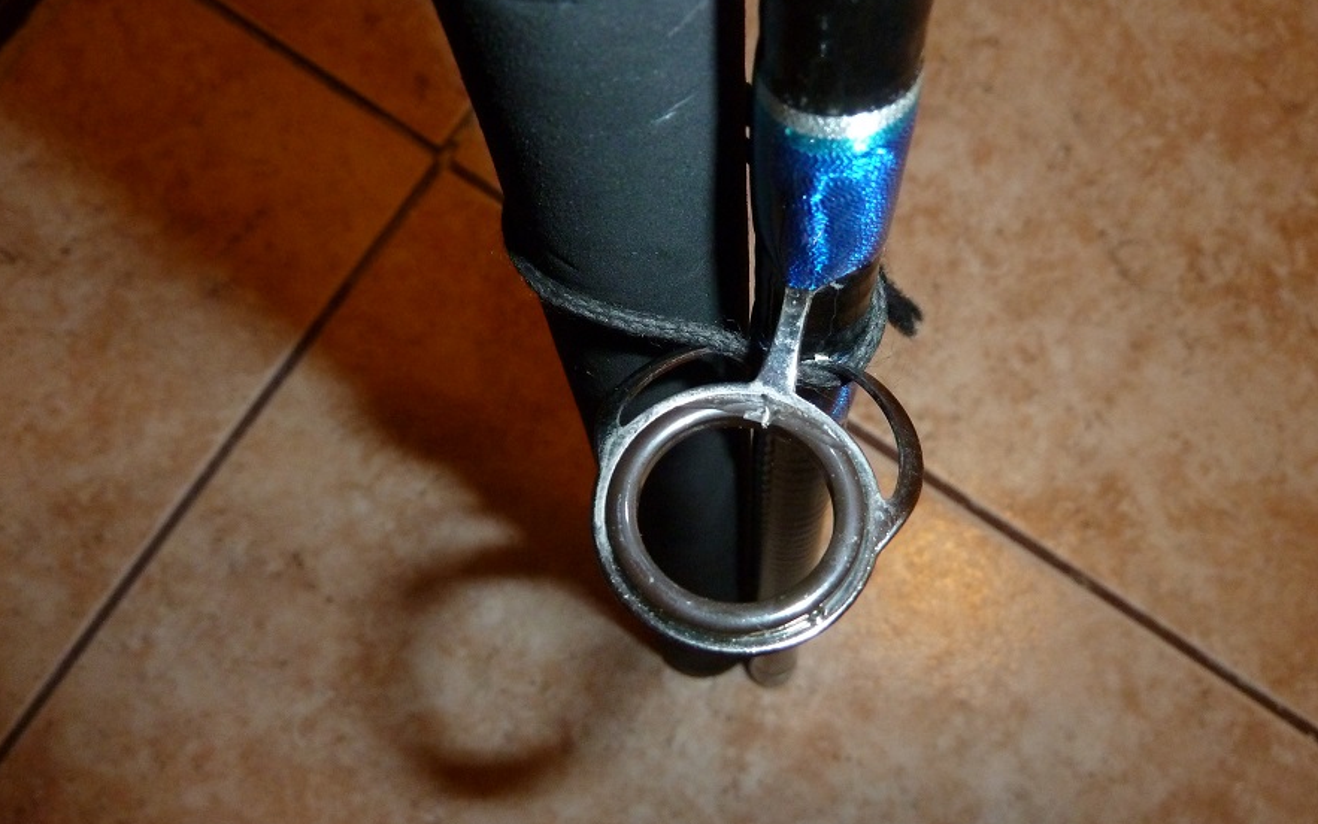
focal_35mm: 27
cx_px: 654
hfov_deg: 68.4
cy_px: 413
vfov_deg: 46.0
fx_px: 970
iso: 400
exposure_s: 1/30
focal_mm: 4.1
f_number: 3.3
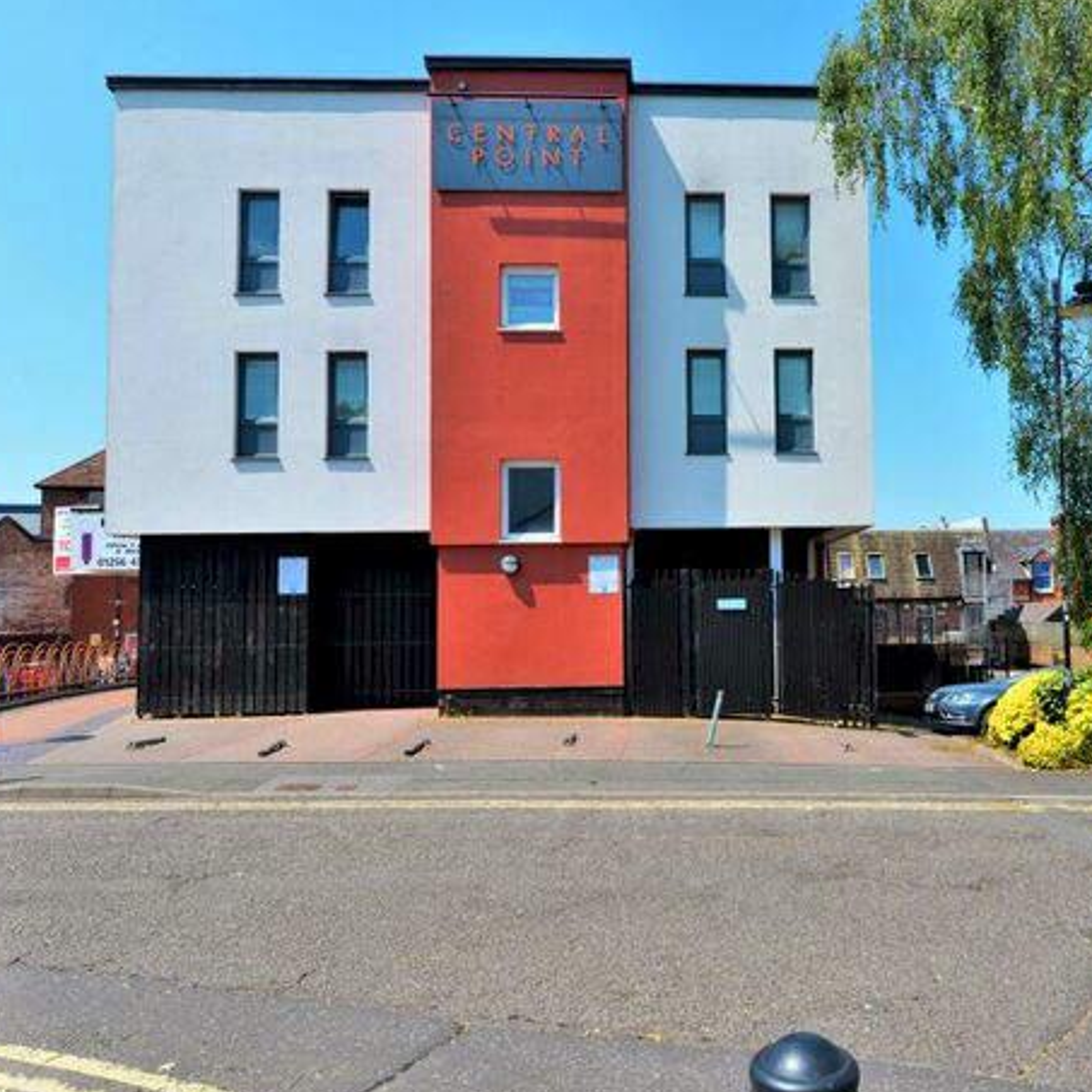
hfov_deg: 61.3
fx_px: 892
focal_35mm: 25
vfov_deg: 62.9
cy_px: 554
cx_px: 735
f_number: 8
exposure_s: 1/250
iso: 110
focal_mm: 19
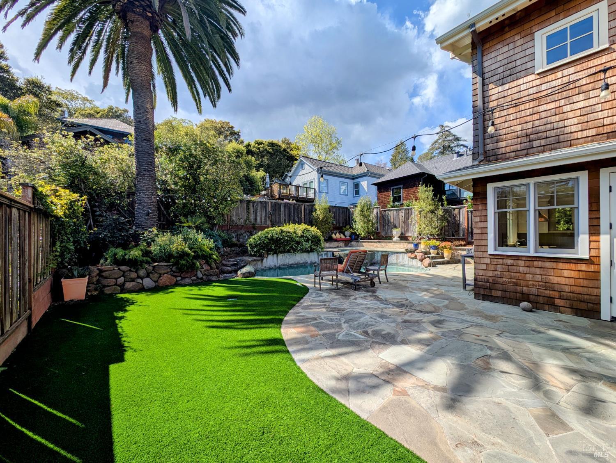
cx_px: 308
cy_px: 232
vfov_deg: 94.6
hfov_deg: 110.5
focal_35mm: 12
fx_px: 214
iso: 45
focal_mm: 2.23
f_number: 1.95
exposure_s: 1/2825
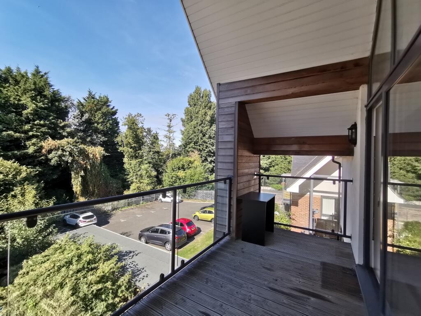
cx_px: 210
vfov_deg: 78.1
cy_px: 158
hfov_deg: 94.5
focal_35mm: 16
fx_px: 195
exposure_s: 1/674
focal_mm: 2.35
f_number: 2.2
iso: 50
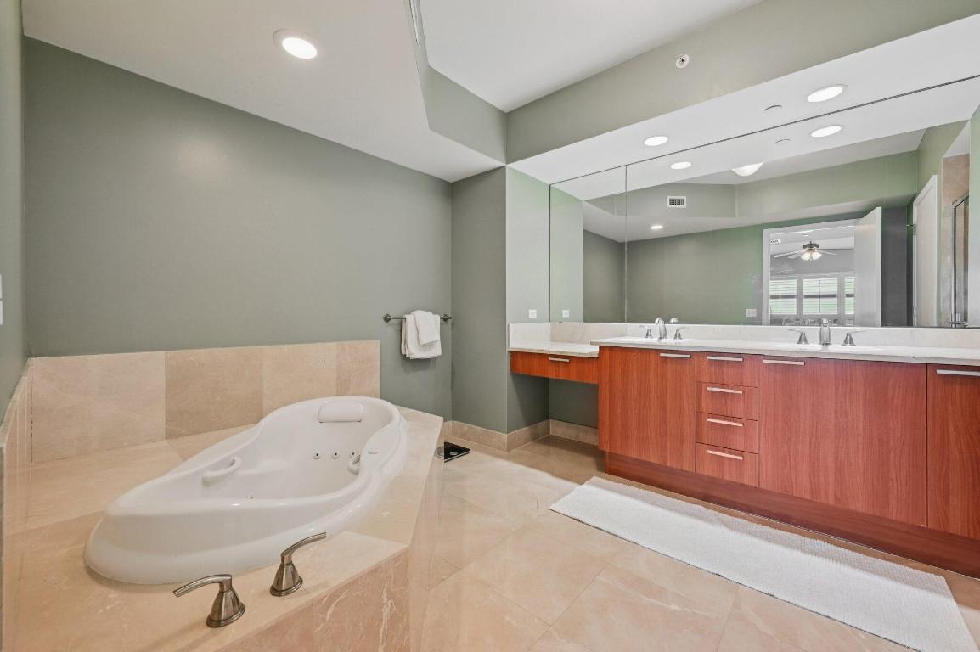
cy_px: 326
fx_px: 381
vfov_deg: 81.1
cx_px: 490
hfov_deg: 104.3
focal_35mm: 14
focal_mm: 14
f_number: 8
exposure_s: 1/15
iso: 800
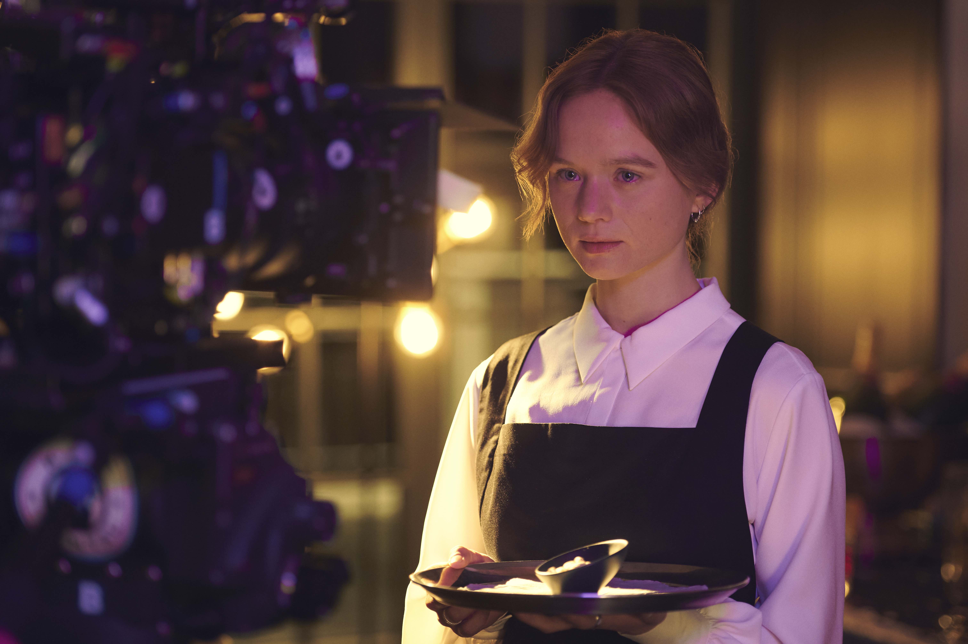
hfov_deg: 18.6
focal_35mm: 110
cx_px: 484
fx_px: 2956
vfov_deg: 12.4
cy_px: 322
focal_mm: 110
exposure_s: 1/60
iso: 2000
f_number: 2.8
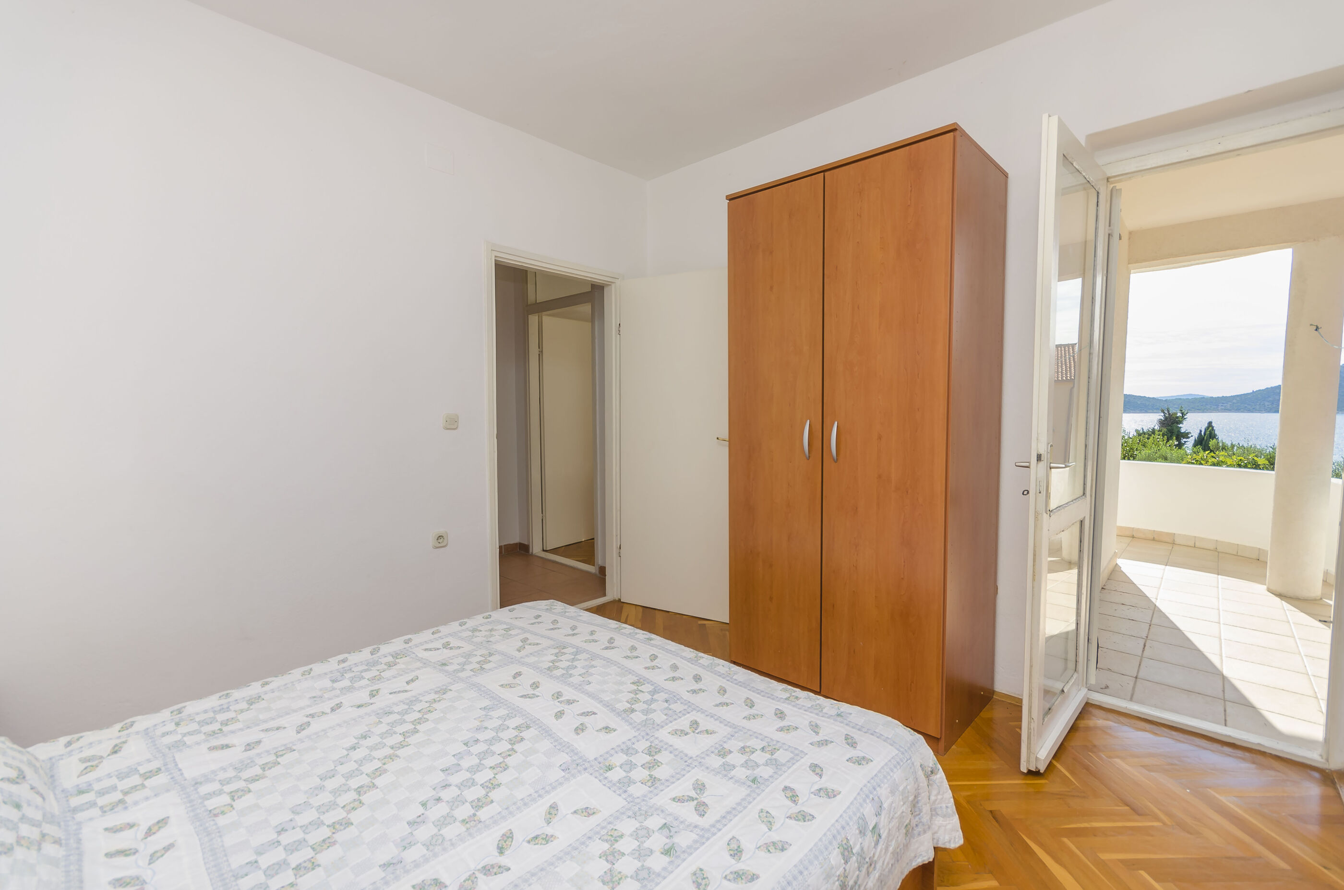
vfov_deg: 77.1
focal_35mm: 15
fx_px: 559
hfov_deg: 100.5
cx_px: 672
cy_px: 445
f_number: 9
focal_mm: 10
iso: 100
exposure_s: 1/100
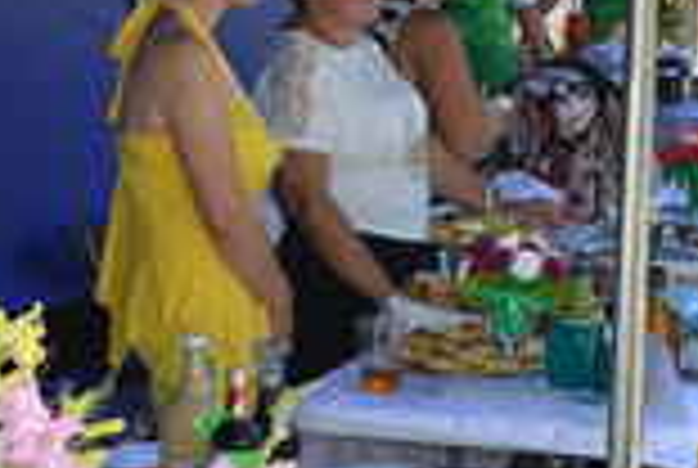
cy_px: 304
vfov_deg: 11.8
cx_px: 333
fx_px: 2273
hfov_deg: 17.5
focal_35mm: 117
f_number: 5.6
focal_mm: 20
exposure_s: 1/200
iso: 100
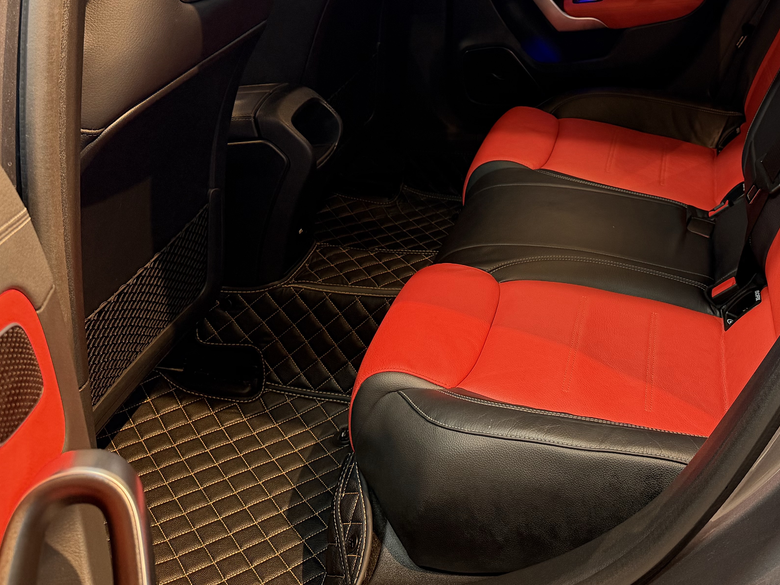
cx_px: 629
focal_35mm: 43
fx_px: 969
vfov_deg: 33.0
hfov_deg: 41.8
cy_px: 147
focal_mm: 6.76
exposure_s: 1/50
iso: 400
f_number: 1.78
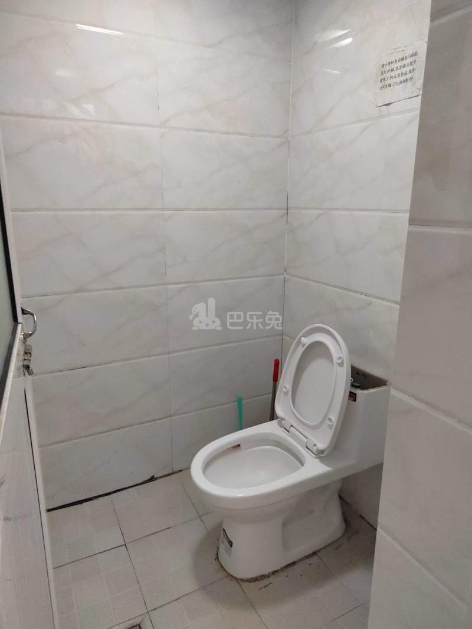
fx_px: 418
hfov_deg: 58.9
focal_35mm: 23
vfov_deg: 73.9
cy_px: 314
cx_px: 236
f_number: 1.9
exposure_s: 1/50
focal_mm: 5.52
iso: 4800
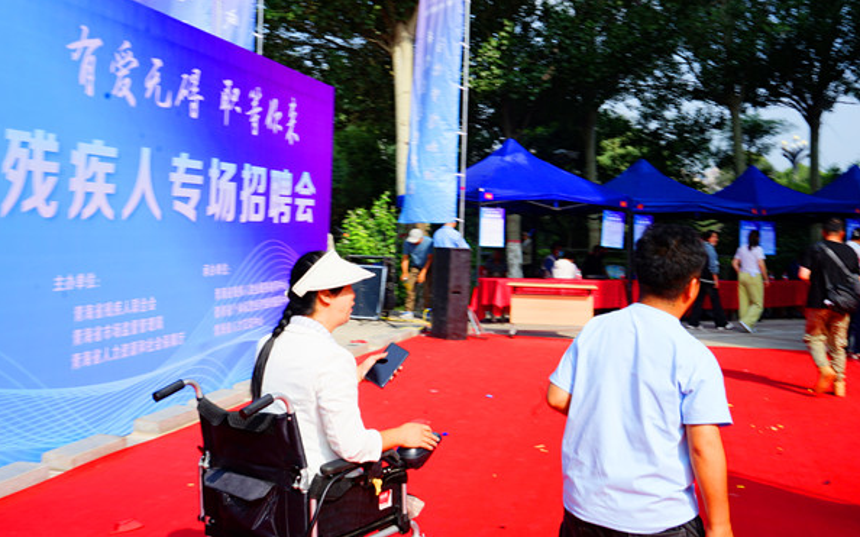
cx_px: 429
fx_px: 820
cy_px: 251
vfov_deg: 36.2
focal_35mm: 35
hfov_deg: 55.3
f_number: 14
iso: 100
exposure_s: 1/80
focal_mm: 34
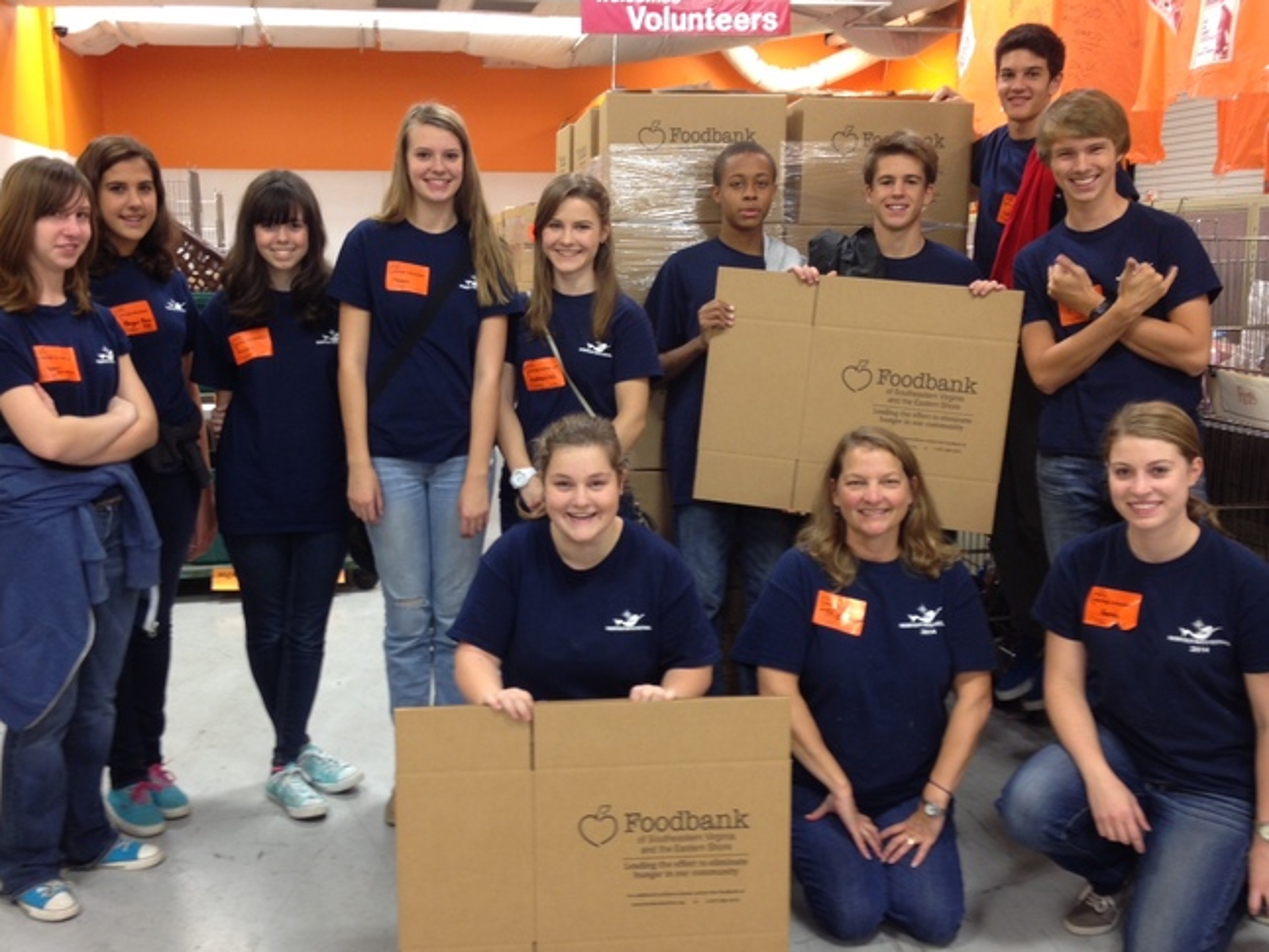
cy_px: 485
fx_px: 1430
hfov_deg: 47.8
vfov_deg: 36.8
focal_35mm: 39
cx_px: 595
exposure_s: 1/20
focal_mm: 4.28
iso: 50
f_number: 2.4
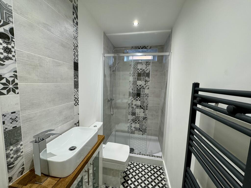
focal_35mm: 14
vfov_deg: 85.7
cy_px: 94
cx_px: 126
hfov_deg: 102.1
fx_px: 102
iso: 160
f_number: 2.2
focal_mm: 2.22
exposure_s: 1/100
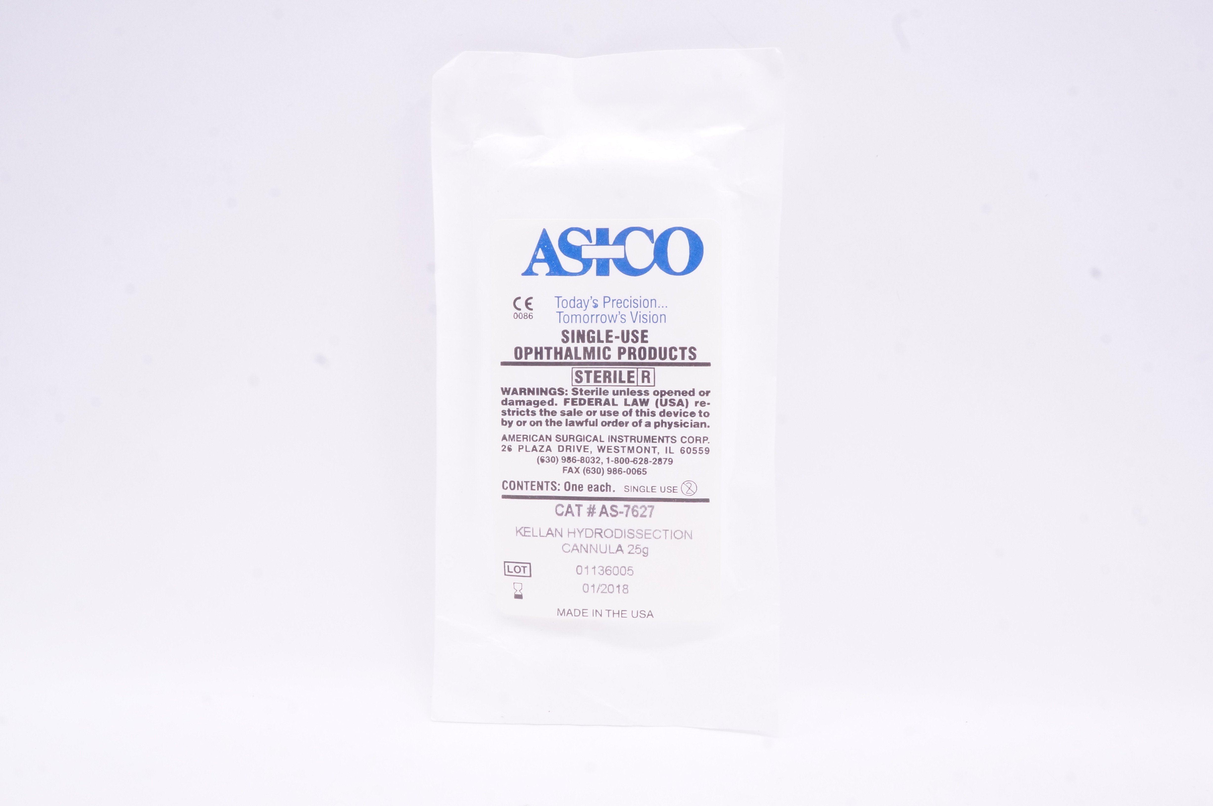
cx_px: 606
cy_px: 403
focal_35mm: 33
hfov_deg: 57.3
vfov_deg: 39.9
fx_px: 1111
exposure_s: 1/25
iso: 1600
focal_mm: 22
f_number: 18
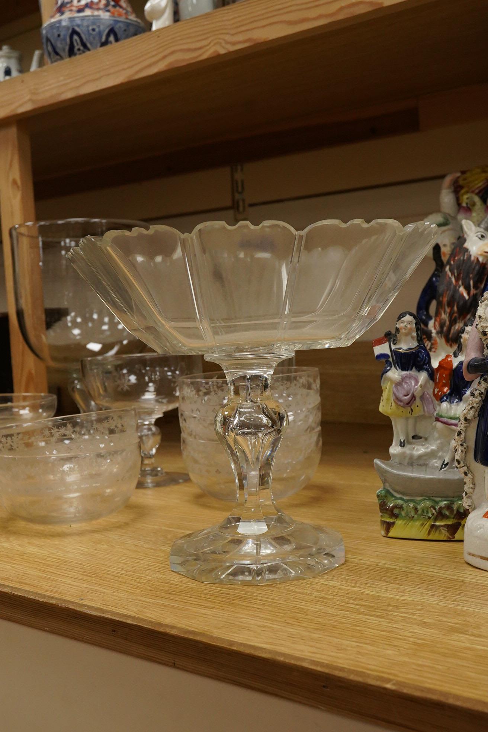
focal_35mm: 45
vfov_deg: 43.6
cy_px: 366
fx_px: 915
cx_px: 244
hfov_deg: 29.9
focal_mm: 30
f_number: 13
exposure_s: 1/160
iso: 2500
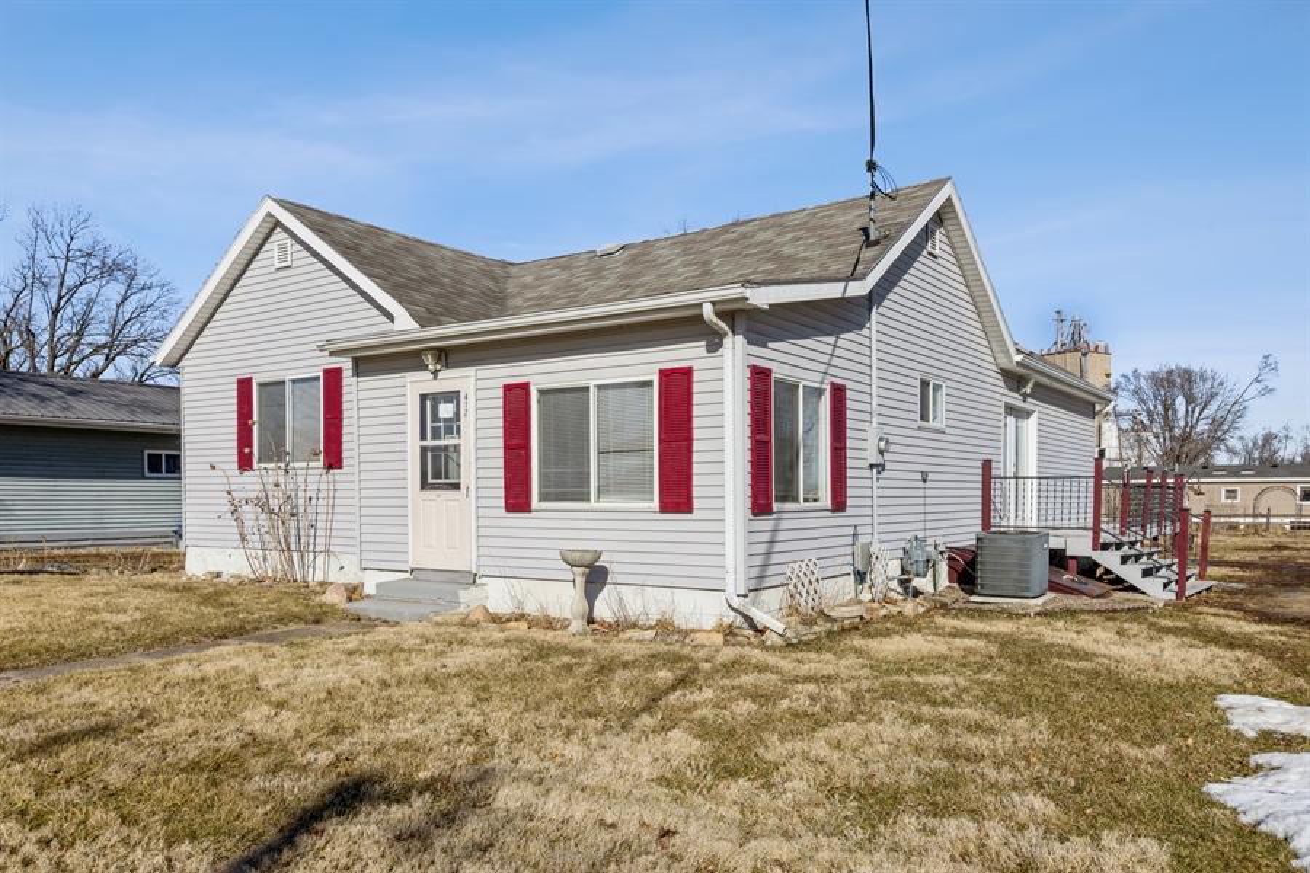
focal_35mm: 26
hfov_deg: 70.4
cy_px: 436
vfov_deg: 50.4
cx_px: 655
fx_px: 928
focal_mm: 17
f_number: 8
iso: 200
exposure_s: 1/1600
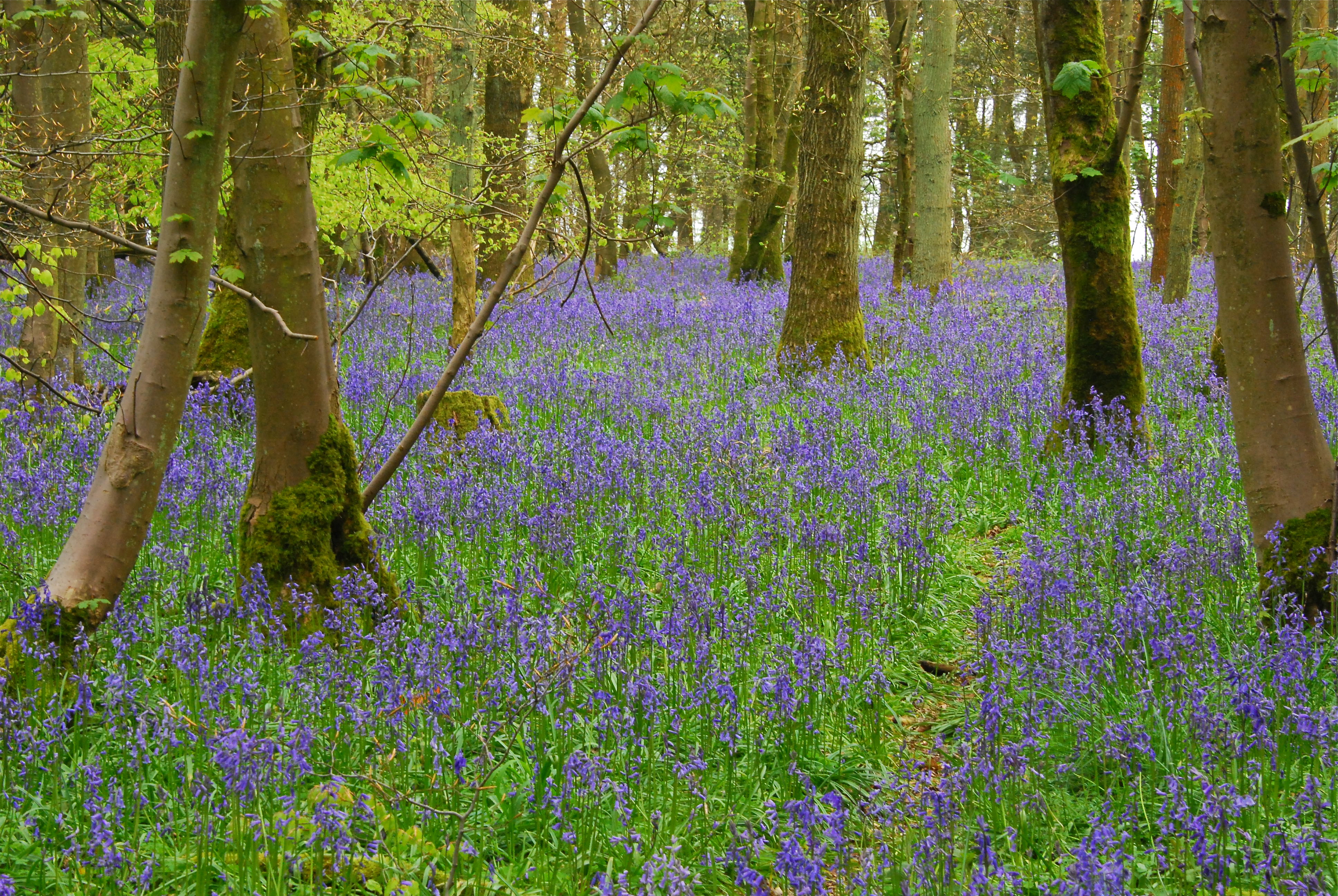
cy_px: 448
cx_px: 669
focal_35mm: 108
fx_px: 4019
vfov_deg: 12.7
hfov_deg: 18.9
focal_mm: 72
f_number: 16
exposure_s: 1/25
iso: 800
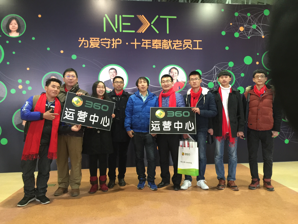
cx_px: 149
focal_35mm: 29
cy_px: 112
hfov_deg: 61.7
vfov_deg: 48.2
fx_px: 250
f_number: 2.2
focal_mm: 4.15
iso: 125
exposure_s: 1/8
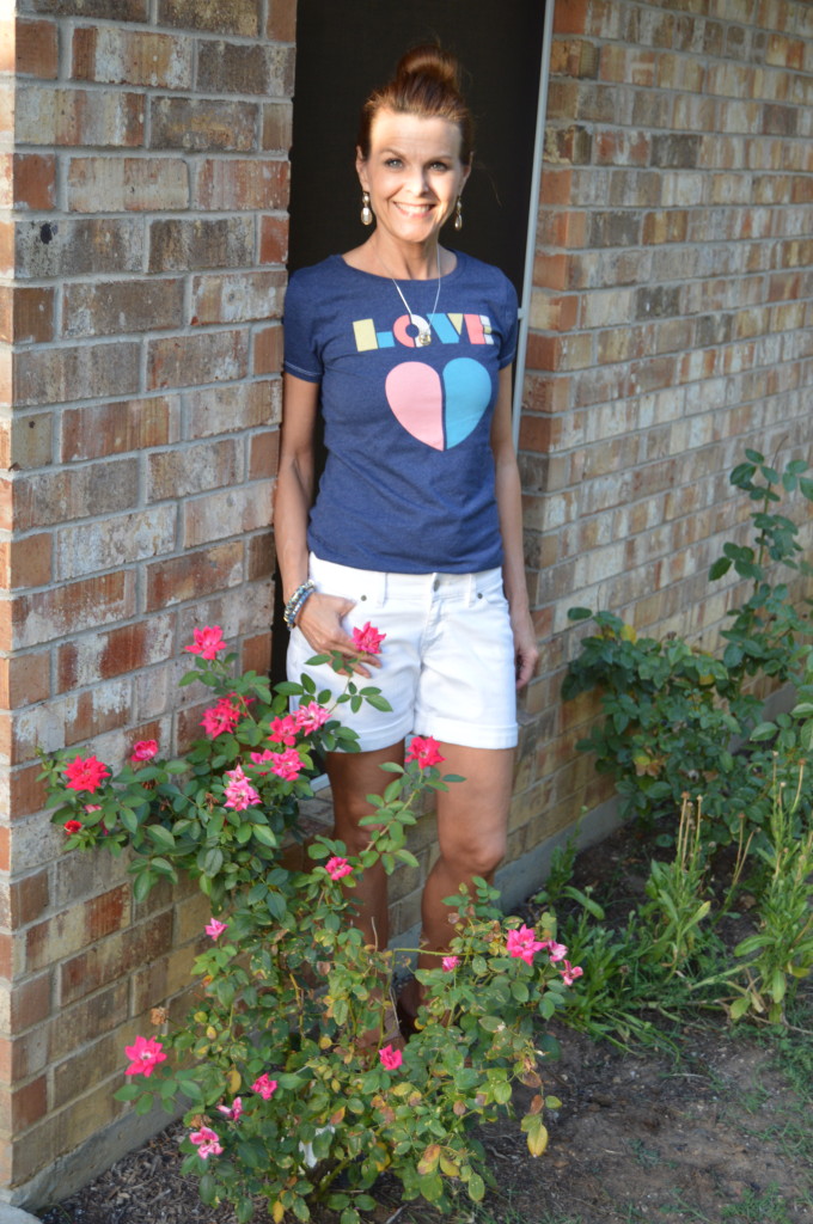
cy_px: 612
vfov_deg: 37.9
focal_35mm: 52
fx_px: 1783
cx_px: 406
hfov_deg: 25.7
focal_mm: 35
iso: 400
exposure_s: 1/80
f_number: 4.5
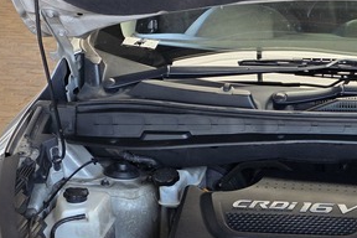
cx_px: 377
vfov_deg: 15.8
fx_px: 843
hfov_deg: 22.7
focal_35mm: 85
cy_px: 232
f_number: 1.7
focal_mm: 6.25
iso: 50
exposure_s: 1/180
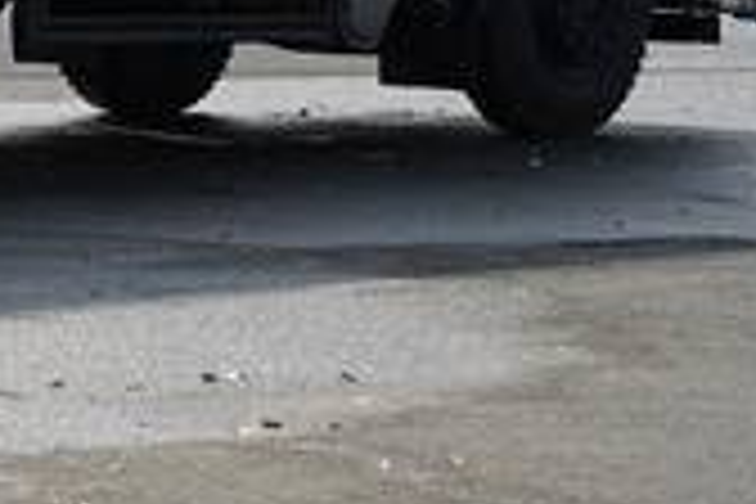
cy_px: -214
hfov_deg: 5.6
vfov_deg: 3.8
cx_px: -342
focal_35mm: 362
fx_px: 7601
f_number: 5
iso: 100
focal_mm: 76
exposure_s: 1/640
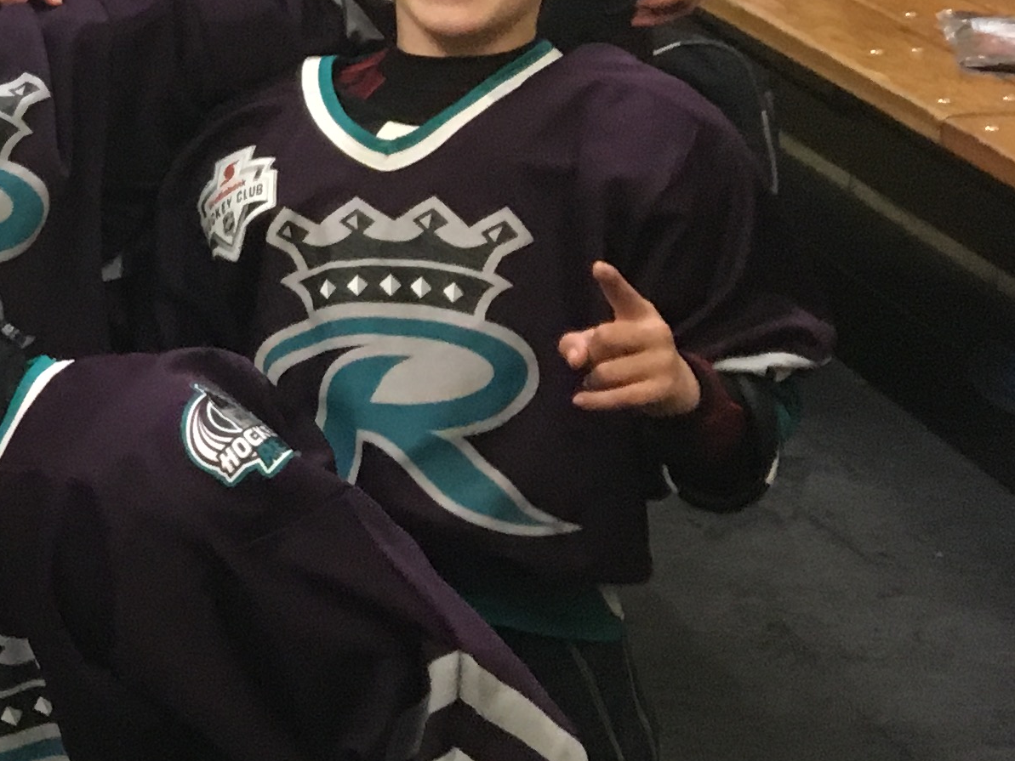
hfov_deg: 17.4
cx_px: -630
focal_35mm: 98
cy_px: -37
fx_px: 2874
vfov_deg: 14.8
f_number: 2.2
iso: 200
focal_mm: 4.15
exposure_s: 1/24
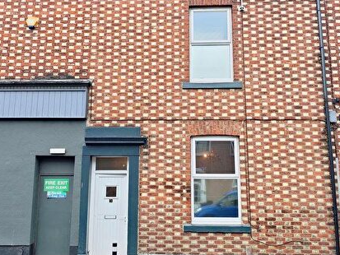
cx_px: 152
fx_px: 383
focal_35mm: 39
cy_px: 110
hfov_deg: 47.8
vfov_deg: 36.8
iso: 50
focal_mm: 8.72
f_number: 2
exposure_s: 1/329
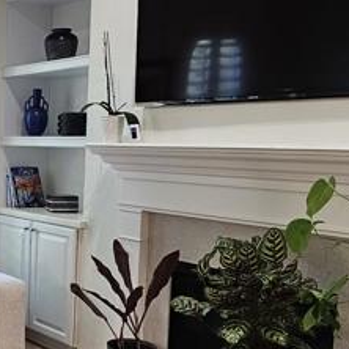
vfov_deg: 32.0
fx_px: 605
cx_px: -94
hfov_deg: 27.4
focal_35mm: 53
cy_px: 225
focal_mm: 2.2
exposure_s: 1/60
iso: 160
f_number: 2.2
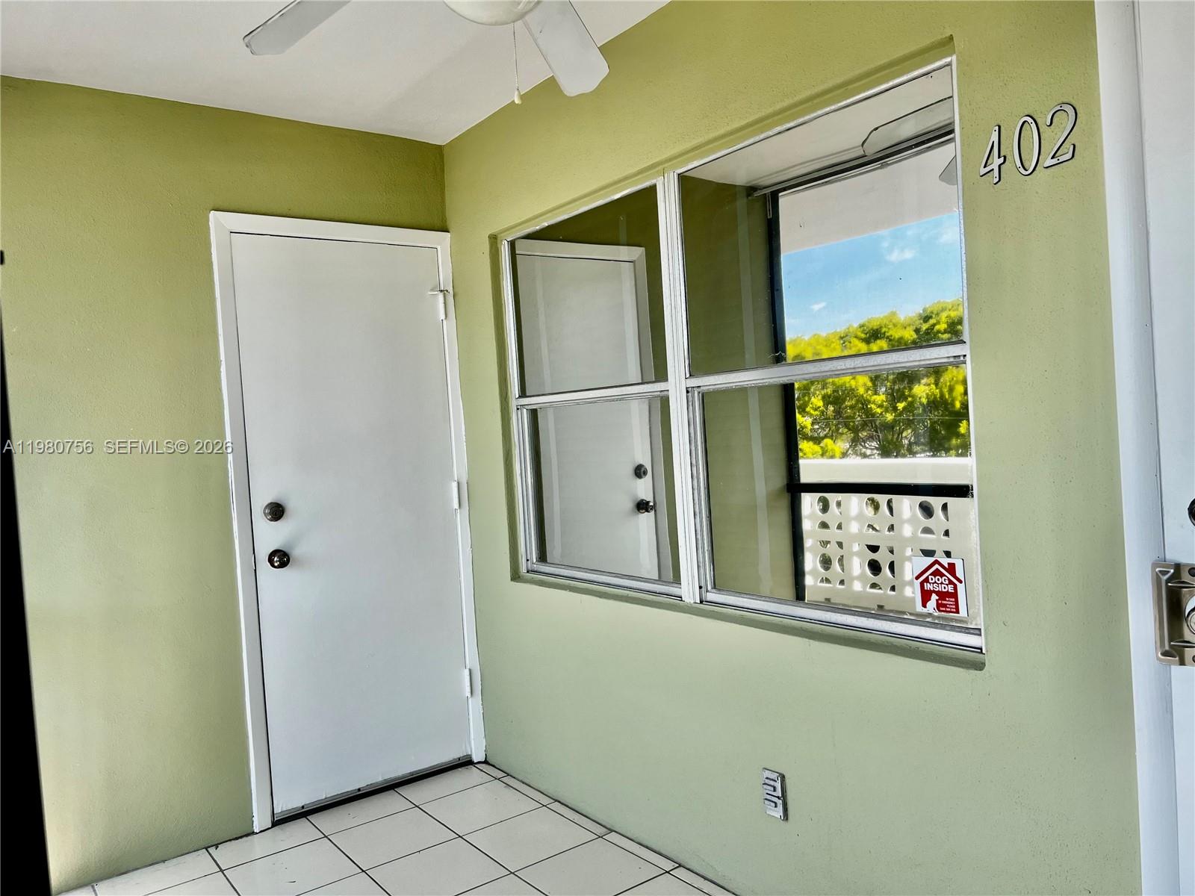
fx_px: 898
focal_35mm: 26
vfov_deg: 53.1
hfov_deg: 67.3
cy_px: 448
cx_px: 598
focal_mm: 5.7
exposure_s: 1/853
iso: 50
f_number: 1.5
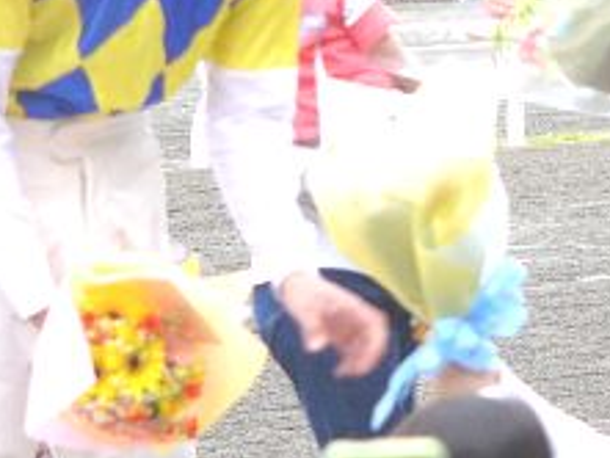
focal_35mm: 405
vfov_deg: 3.7
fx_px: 7141
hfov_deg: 4.9
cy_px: -63
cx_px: 469
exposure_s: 1/60
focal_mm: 23.3
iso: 50
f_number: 2.8
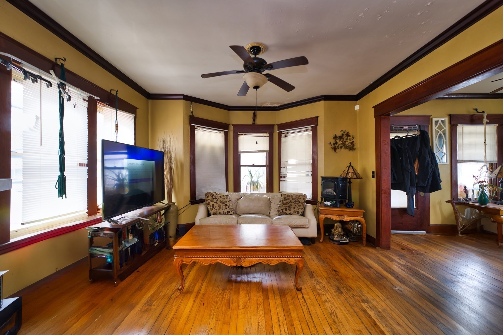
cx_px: 252
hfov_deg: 104.2
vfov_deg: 81.2
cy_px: 168
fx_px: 196
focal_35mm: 14
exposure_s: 1/5
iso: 100
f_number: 2.8
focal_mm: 14
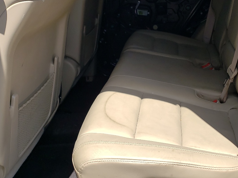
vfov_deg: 28.9
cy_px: 58
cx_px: 140
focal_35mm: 50
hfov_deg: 38.1
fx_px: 344
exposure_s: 1/2000
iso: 50
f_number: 1.5
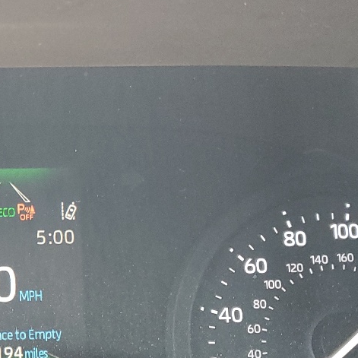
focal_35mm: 78
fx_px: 913
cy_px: 302
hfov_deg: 21.4
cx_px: 3
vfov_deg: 21.8
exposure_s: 1/60.2
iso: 152
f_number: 1.5
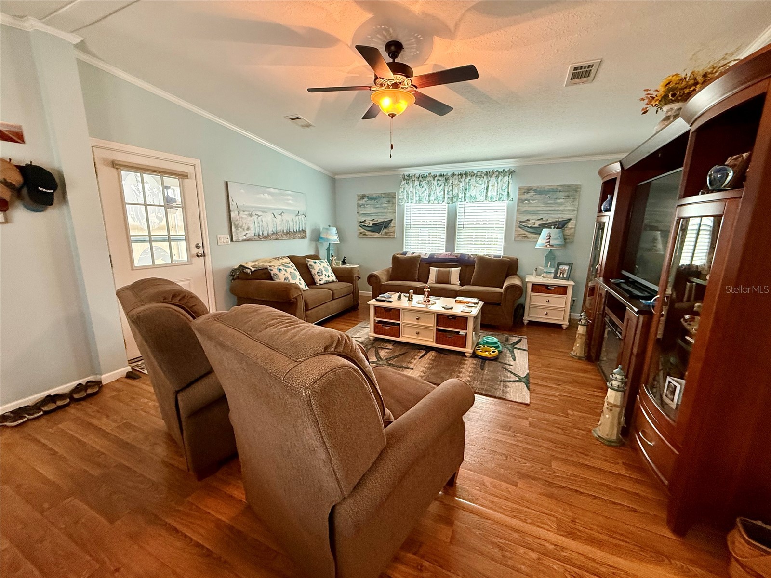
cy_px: 289
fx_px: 312
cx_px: 386
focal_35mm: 14
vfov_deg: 85.7
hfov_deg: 102.1
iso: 400
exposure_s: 1/60
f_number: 2.2
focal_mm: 2.22
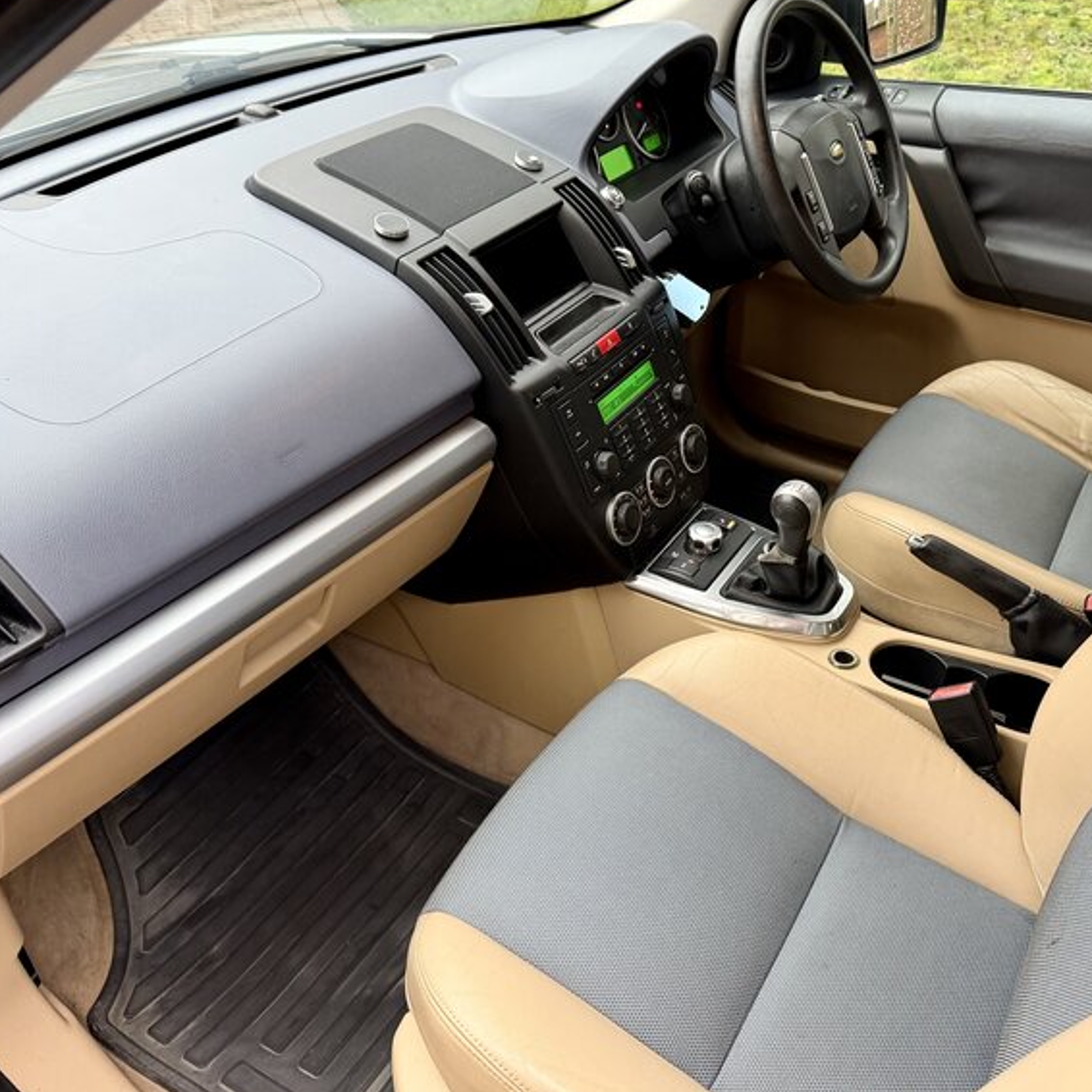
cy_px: 519
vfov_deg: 54.0
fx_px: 1071
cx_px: 689
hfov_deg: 53.4
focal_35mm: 30
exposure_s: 1/60
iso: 250
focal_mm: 6.76
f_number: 1.78
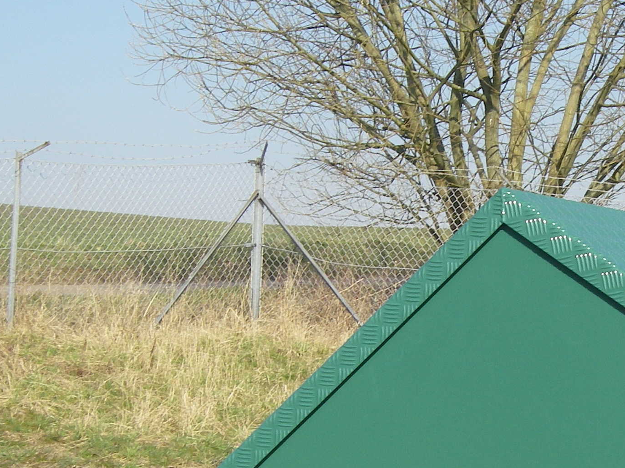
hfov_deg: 13.9
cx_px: 528
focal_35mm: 141
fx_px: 2545
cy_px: 449
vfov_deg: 10.4
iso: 64
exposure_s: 1/160
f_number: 7.4
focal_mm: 10.5
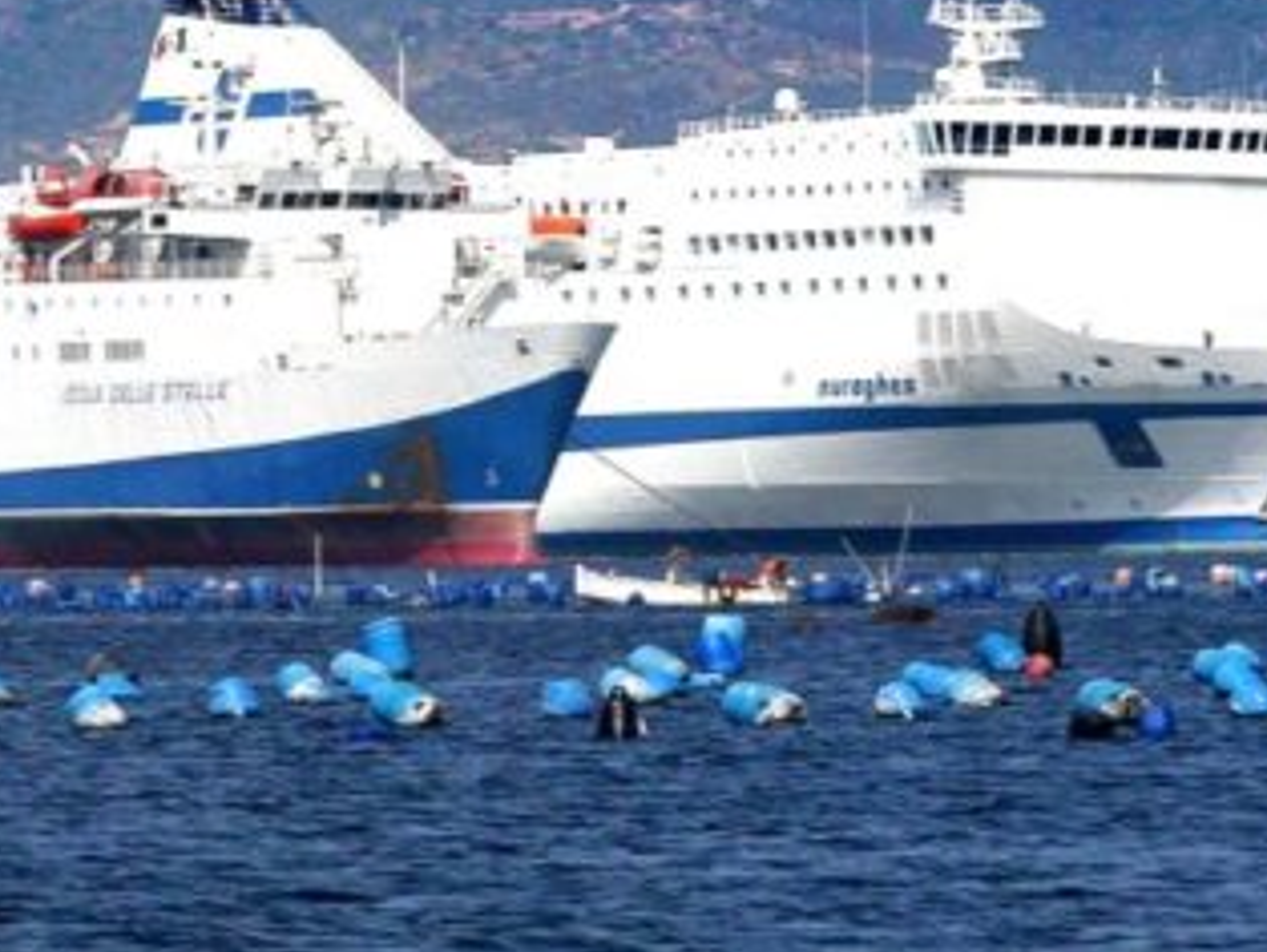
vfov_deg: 2.4
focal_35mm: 616
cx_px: 161
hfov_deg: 3.2
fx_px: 22570
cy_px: -2
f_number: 20
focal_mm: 175
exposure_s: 1/160
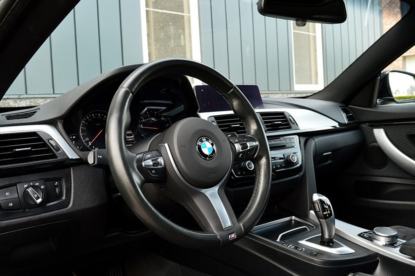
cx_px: 208
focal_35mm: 32
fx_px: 363
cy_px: 138
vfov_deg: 41.7
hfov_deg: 59.5
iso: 640
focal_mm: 21
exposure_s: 1/60
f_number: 8
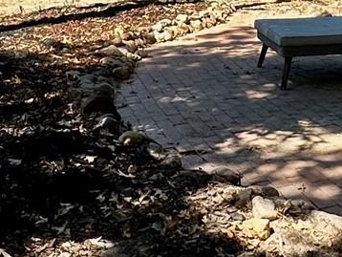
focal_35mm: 80
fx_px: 791
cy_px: -8
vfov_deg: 17.9
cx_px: 246
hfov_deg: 24.2
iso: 40
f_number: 2.2
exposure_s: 1/491
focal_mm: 2.22
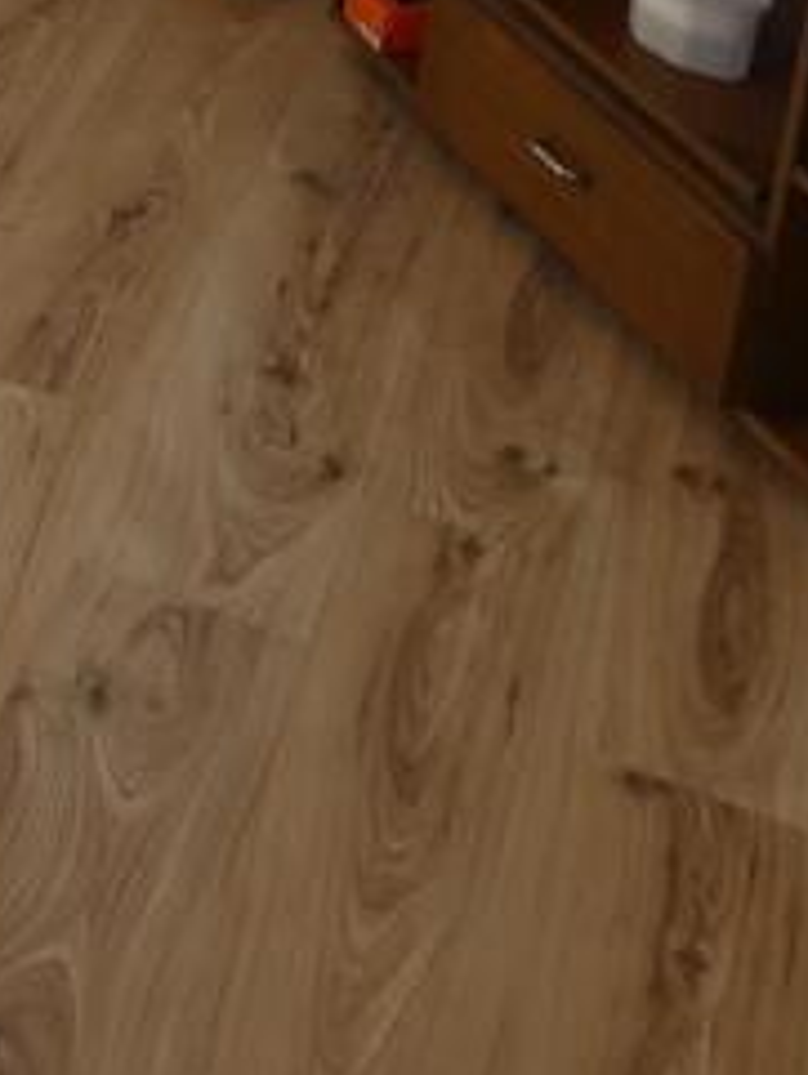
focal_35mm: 85
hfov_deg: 15.6
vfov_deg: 19.8
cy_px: -549
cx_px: -496
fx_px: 2643
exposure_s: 1/60
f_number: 2.8
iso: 100
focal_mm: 3.6
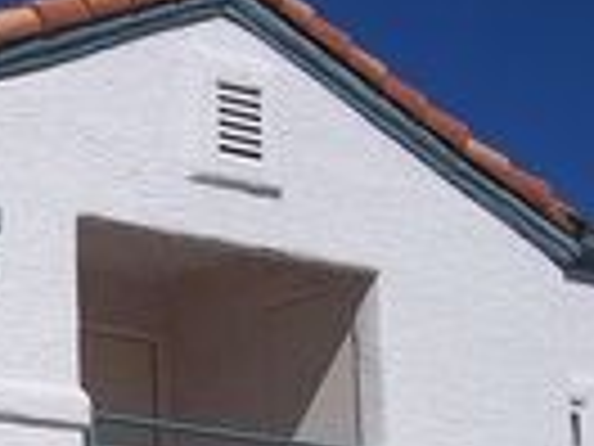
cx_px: -346
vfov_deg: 10.8
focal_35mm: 136
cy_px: 502
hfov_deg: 13.5
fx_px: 2334
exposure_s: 1/640
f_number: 8
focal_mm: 6.5
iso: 80
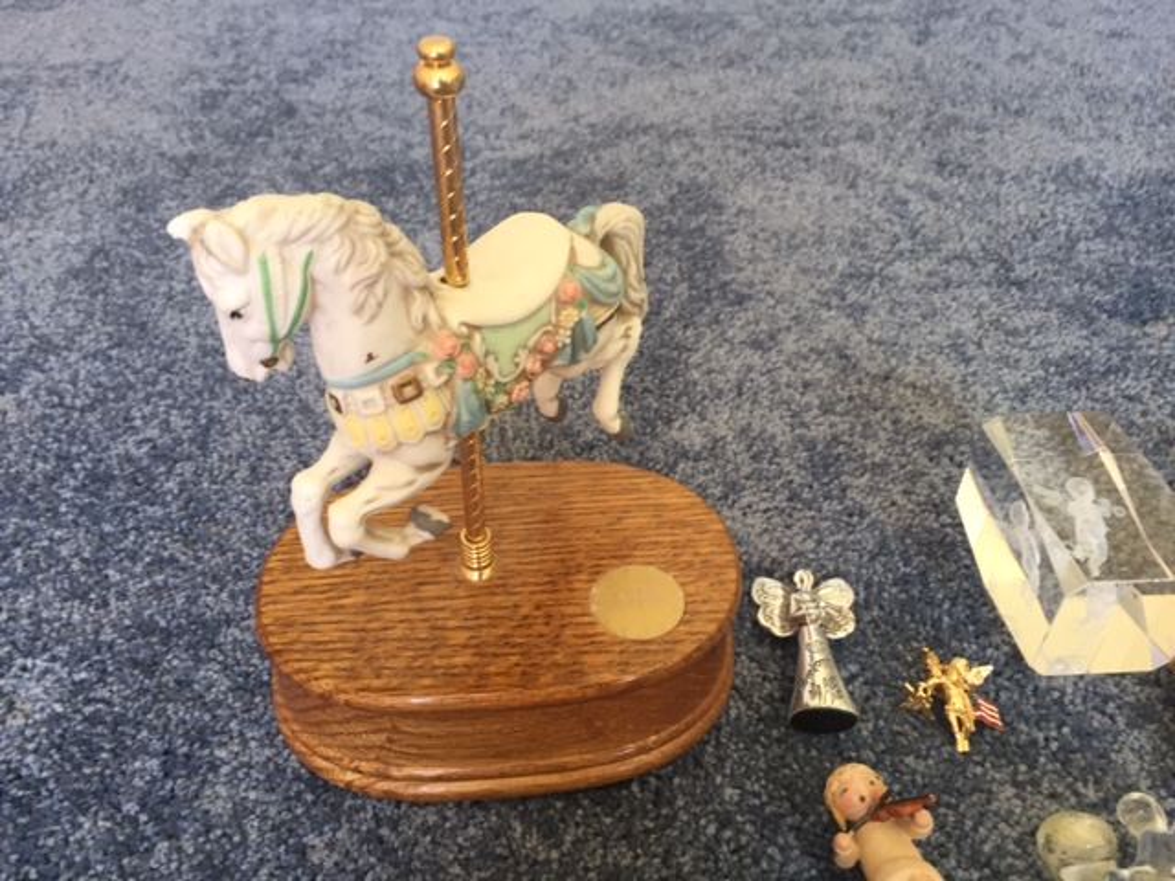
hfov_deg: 61.7
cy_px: 440
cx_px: 588
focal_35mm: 29
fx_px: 984
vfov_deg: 48.2
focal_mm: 4.15
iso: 80
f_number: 2.2
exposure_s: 1/30
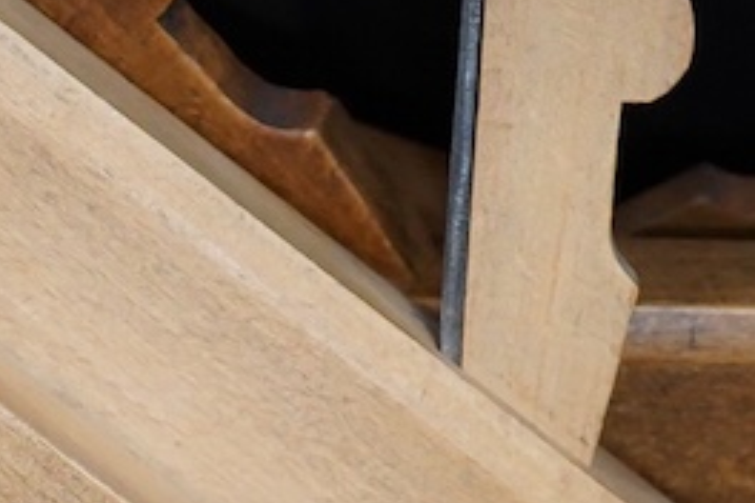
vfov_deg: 7.1
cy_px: 614
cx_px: 202
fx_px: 4026
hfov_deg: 10.7
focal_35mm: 192
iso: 2500
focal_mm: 30
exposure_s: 1/160
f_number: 6.3
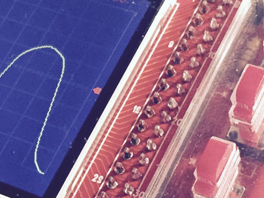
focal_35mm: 131
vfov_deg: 11.3
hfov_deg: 14.8
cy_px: 110
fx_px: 999
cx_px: 3
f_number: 2.2
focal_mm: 4.15
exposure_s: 1/33
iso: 320
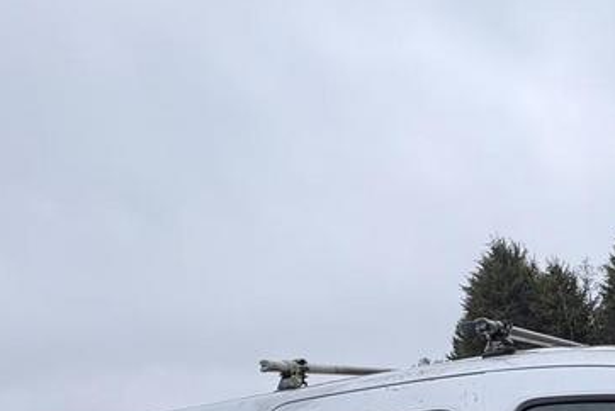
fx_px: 615
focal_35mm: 36
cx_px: 635
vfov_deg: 30.5
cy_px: 511
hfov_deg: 44.0
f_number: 2.2
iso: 80
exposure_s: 1/99
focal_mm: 2.22
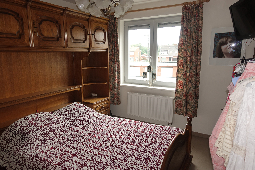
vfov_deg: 53.1
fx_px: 170
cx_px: 128
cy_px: 85
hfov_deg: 73.7
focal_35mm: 24
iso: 125
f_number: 2.8
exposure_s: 1/50
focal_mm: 8.8
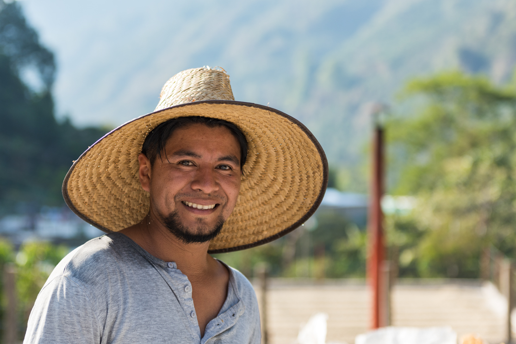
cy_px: 182
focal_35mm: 71
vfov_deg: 19.2
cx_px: 250
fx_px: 1018
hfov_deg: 28.4
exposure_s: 1/640
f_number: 2.8
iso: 100
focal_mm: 66
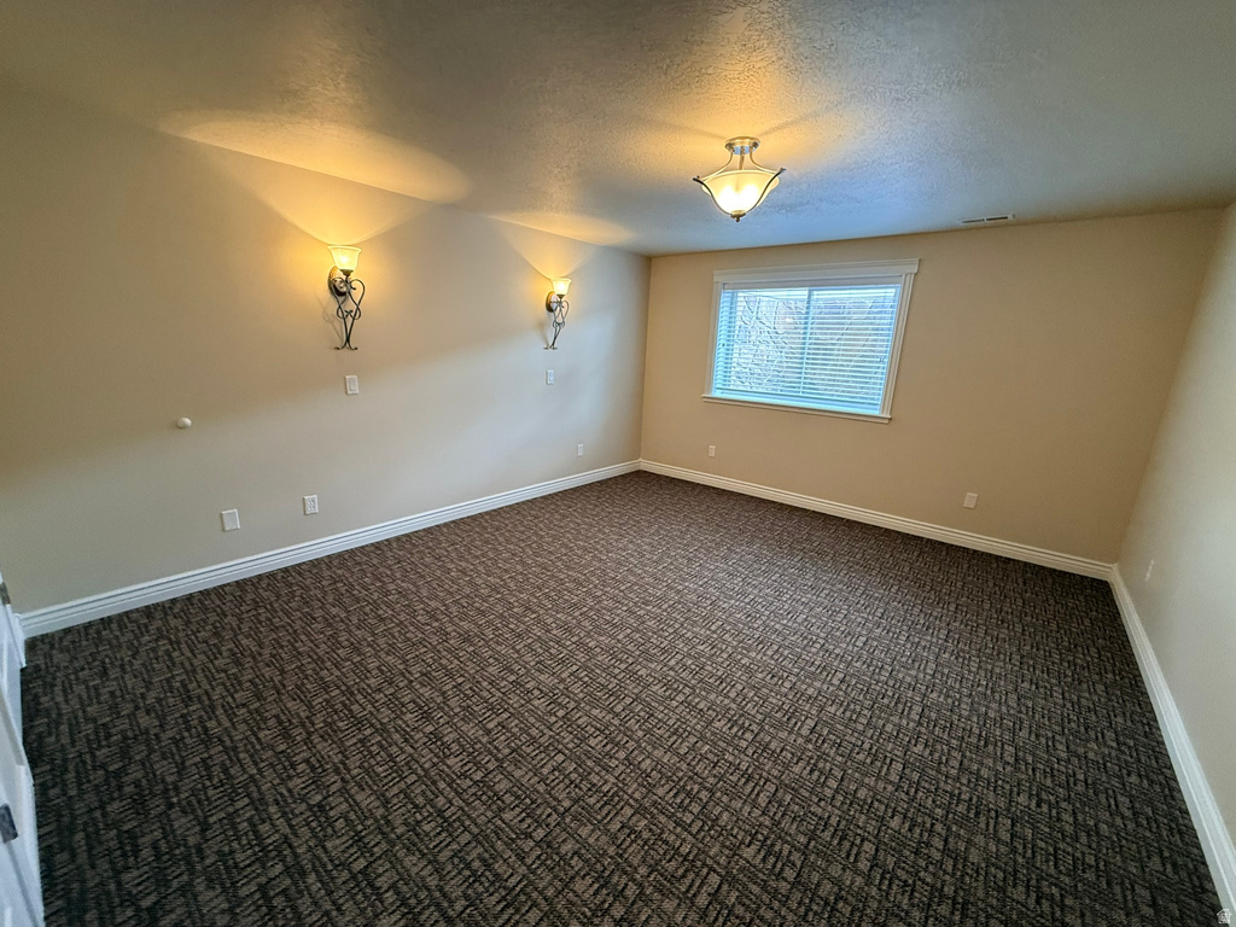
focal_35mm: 14
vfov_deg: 85.7
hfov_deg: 102.1
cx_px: 618
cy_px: 464
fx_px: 500
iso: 400
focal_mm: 2.22
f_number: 2.2
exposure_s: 1/120
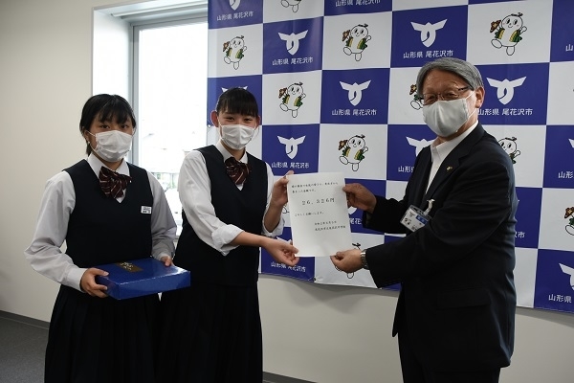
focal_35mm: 32
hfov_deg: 59.5
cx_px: 287
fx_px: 502
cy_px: 192
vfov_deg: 41.7
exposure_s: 1/100
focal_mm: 21
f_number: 5
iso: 500
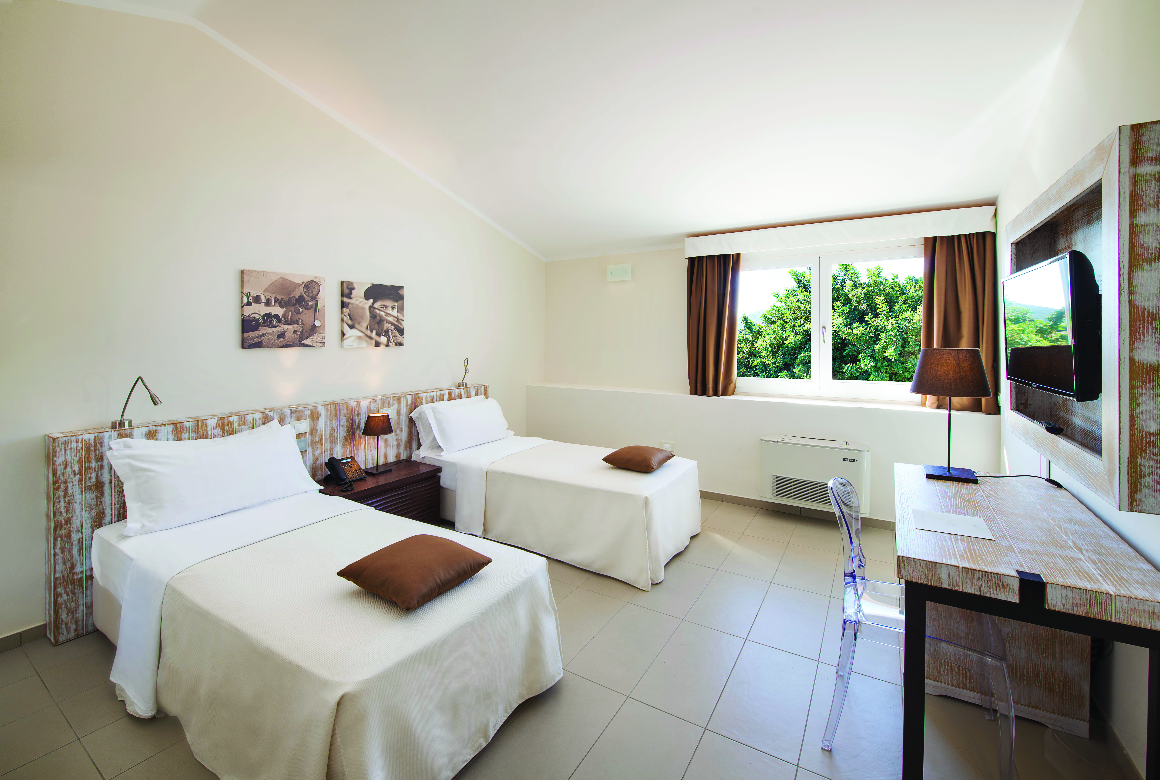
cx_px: 580
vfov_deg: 81.5
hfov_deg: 104.1
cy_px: 390
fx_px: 452
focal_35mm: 14
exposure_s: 1/13
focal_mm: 14
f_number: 8
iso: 100
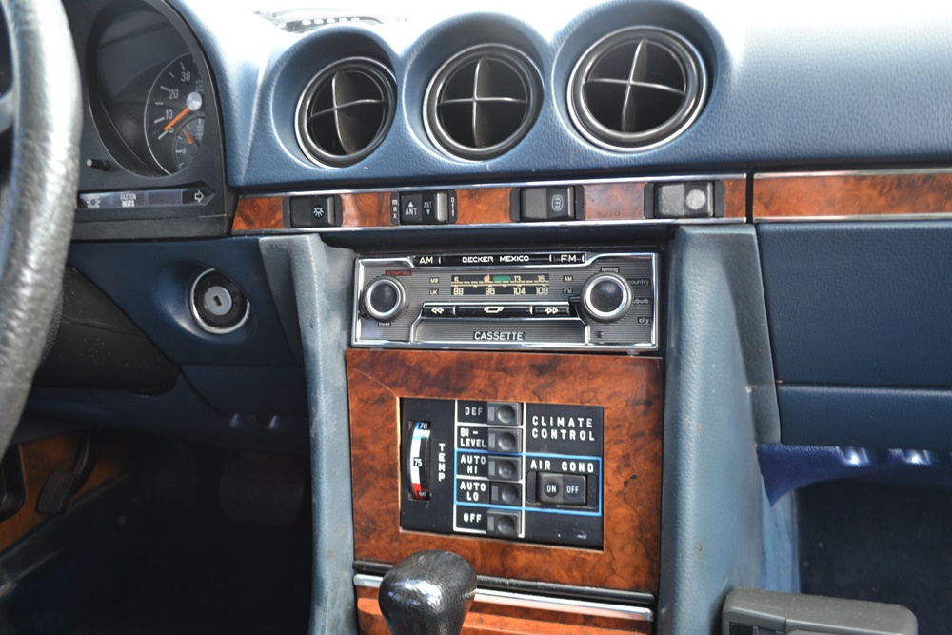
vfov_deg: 47.9
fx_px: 714
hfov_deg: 67.4
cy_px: 318
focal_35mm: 27
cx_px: 476
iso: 400
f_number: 4
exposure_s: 1/60
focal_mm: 18
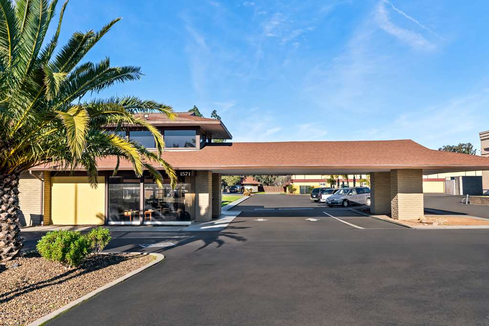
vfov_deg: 42.3
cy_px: 163
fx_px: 421
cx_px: 244
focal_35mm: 31
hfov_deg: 60.3
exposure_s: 1/400
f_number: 8
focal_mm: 31
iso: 200
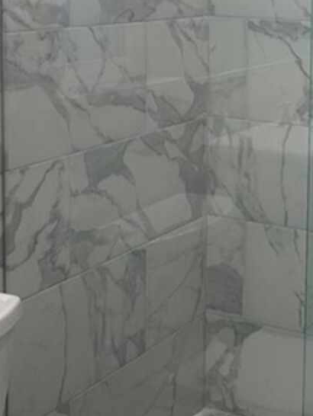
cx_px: 337
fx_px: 904
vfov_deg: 25.3
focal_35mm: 75
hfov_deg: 18.9
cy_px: 50
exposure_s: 1/123
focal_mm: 6.86
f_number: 1.78
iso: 100
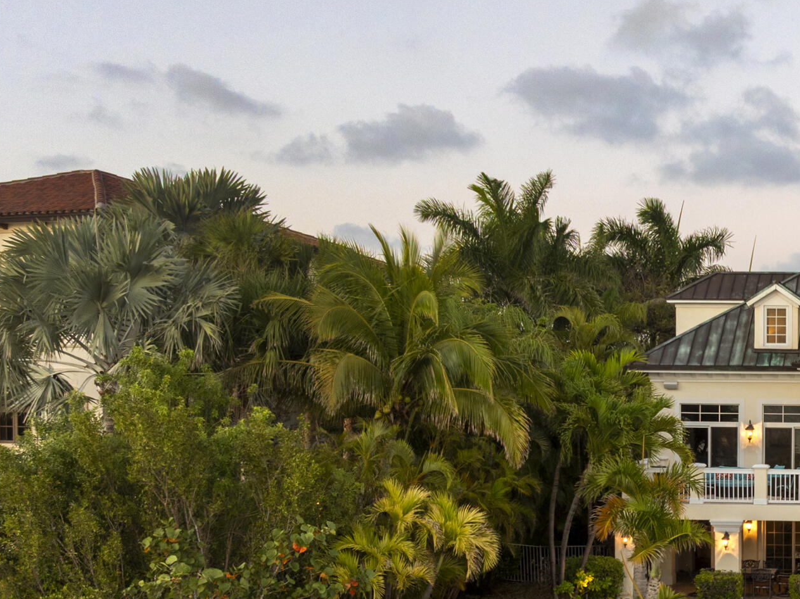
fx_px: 1317
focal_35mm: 57
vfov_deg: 25.2
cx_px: 931
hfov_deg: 29.6
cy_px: 475
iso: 200
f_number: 2.8
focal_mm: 12.29
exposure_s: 1/40
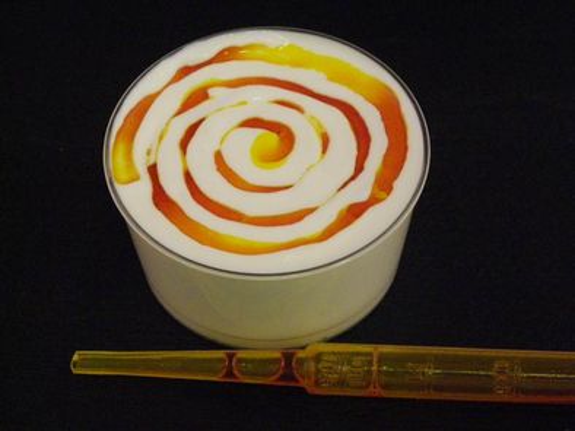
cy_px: 216
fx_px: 1843
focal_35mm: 111
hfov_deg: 17.7
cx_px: 288
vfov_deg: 13.3
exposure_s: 1/80
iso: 800
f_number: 4
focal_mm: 19.6
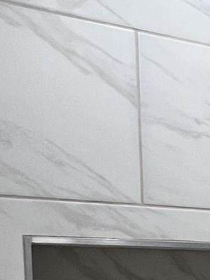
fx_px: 631
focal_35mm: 78
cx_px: 412
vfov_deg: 22.5
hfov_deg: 15.4
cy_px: 359
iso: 125
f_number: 1.8
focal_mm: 1.57
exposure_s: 1/120
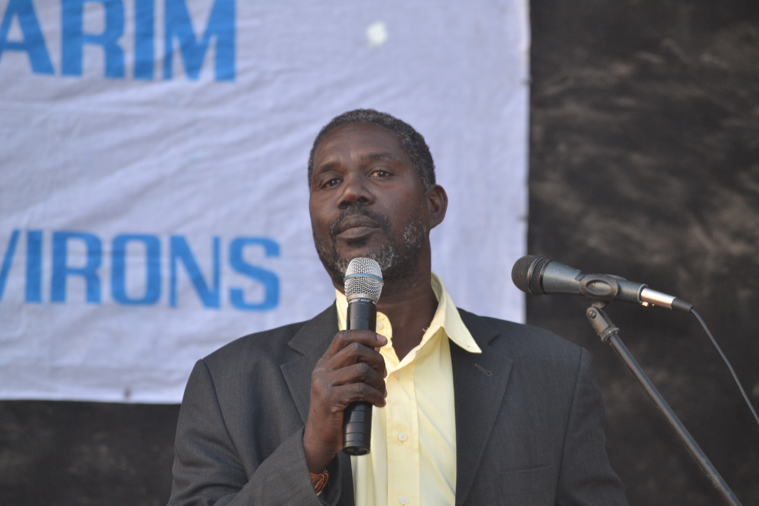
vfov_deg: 6.1
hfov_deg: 9.1
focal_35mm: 225
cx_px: 380
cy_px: 253
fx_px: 4743
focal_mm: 150
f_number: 5
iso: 800
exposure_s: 1/160
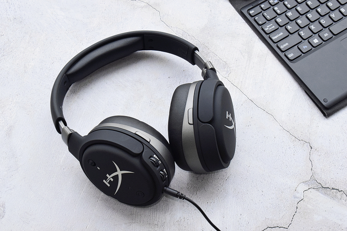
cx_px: 174
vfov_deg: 16.5
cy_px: 116
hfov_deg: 24.6
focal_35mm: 82
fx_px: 795
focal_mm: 55
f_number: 18
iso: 3200
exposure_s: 1/200
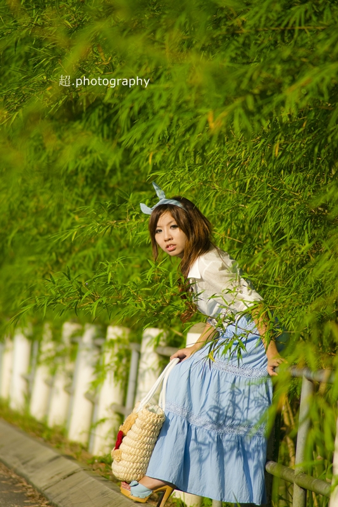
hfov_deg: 4.6
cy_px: 254
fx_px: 4226
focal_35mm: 300
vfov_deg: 6.9
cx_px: 169
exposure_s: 1/1000
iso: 200
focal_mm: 300
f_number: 5.6
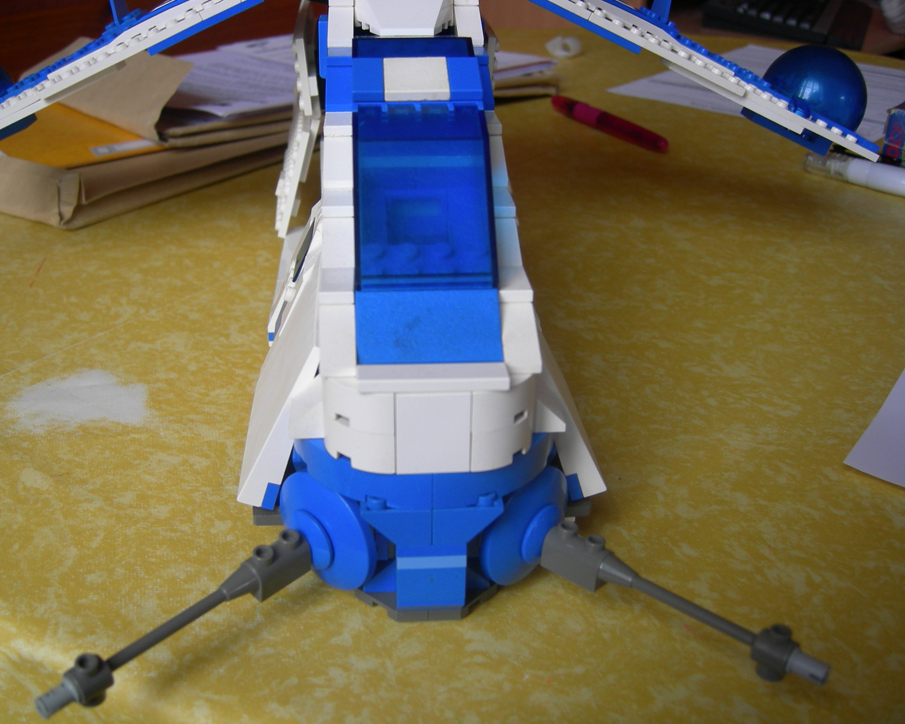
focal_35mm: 38
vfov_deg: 39.2
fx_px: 1018
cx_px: 419
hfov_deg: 47.9
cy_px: 360
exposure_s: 1/39.8
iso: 64
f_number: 2.7
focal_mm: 7.5
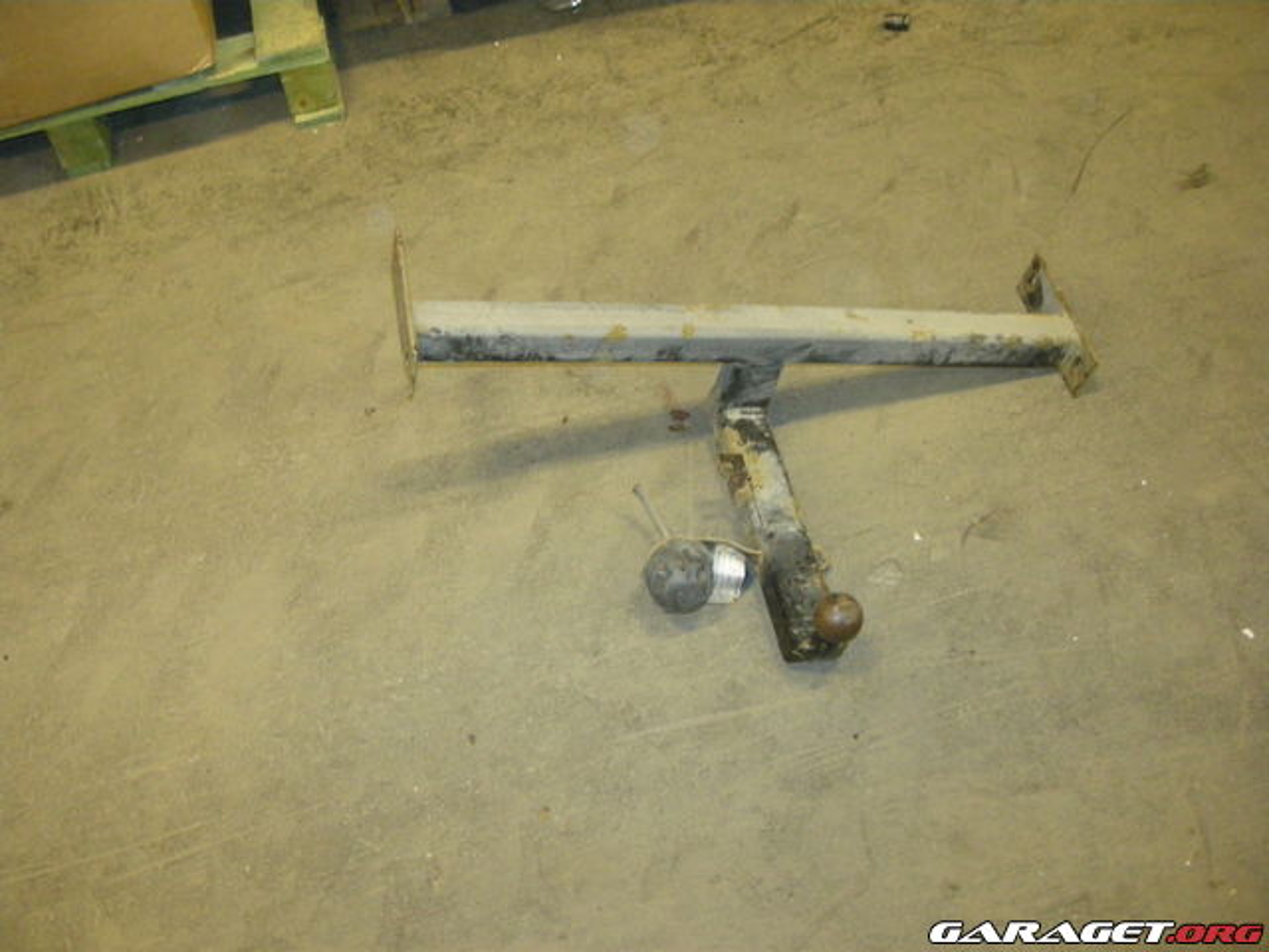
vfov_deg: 40.7
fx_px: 1283
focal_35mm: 35
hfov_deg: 52.6
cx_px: 634
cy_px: 476
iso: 400
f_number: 2.8
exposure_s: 1/17
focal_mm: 5.7
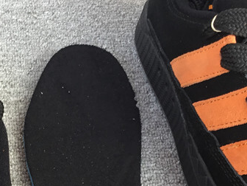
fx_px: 592
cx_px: 15
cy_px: 184
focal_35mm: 83
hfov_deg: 22.8
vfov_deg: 17.4
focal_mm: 3.3
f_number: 2.4
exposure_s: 1/50
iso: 25
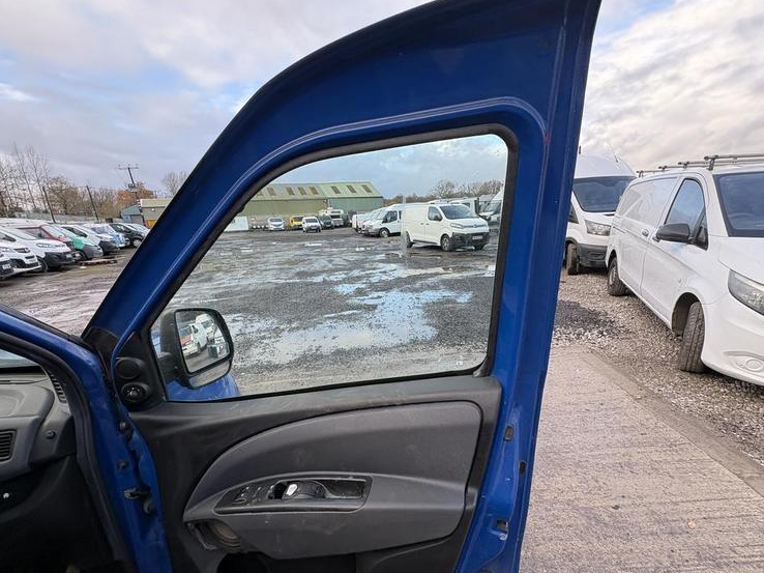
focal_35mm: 17
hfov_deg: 90.9
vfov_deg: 73.9
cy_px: 344
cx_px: 406
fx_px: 375
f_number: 2.2
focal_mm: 2.22
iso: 40
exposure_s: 1/115
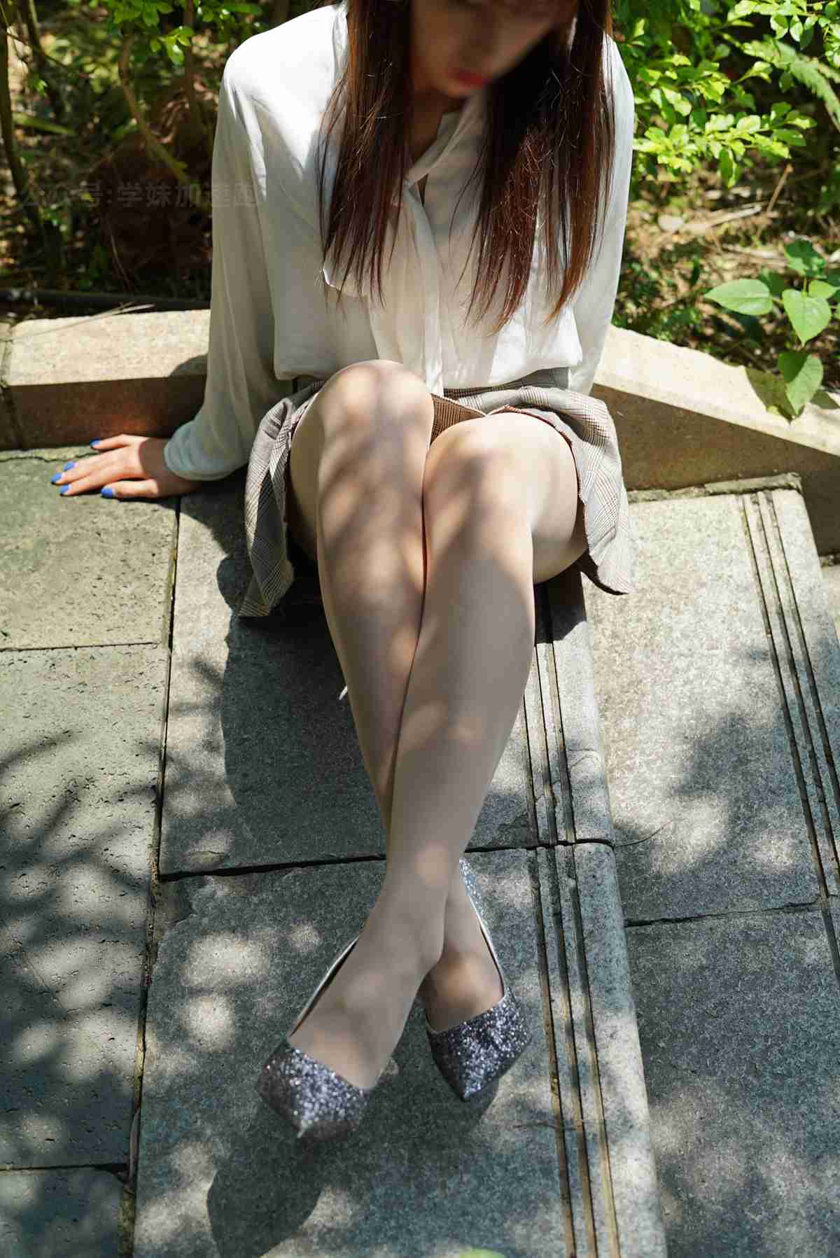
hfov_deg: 27.0
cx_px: 420
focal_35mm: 50
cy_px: 629
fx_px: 1748
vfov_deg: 39.6
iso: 100
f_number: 4
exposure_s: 1/320
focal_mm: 50
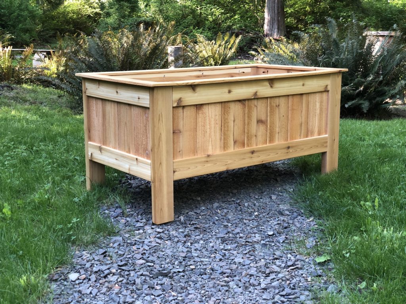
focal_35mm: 52
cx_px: 203
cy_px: 152
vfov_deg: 28.0
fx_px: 610
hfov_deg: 36.8
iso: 50
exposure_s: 1/60
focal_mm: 6
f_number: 2.4
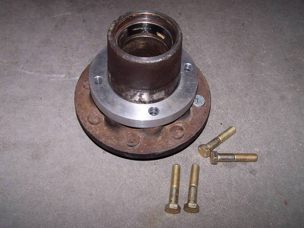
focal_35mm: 40
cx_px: 152
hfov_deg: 46.8
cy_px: 114
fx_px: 351
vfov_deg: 36.0
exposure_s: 1/60
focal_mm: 6.7
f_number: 2.8
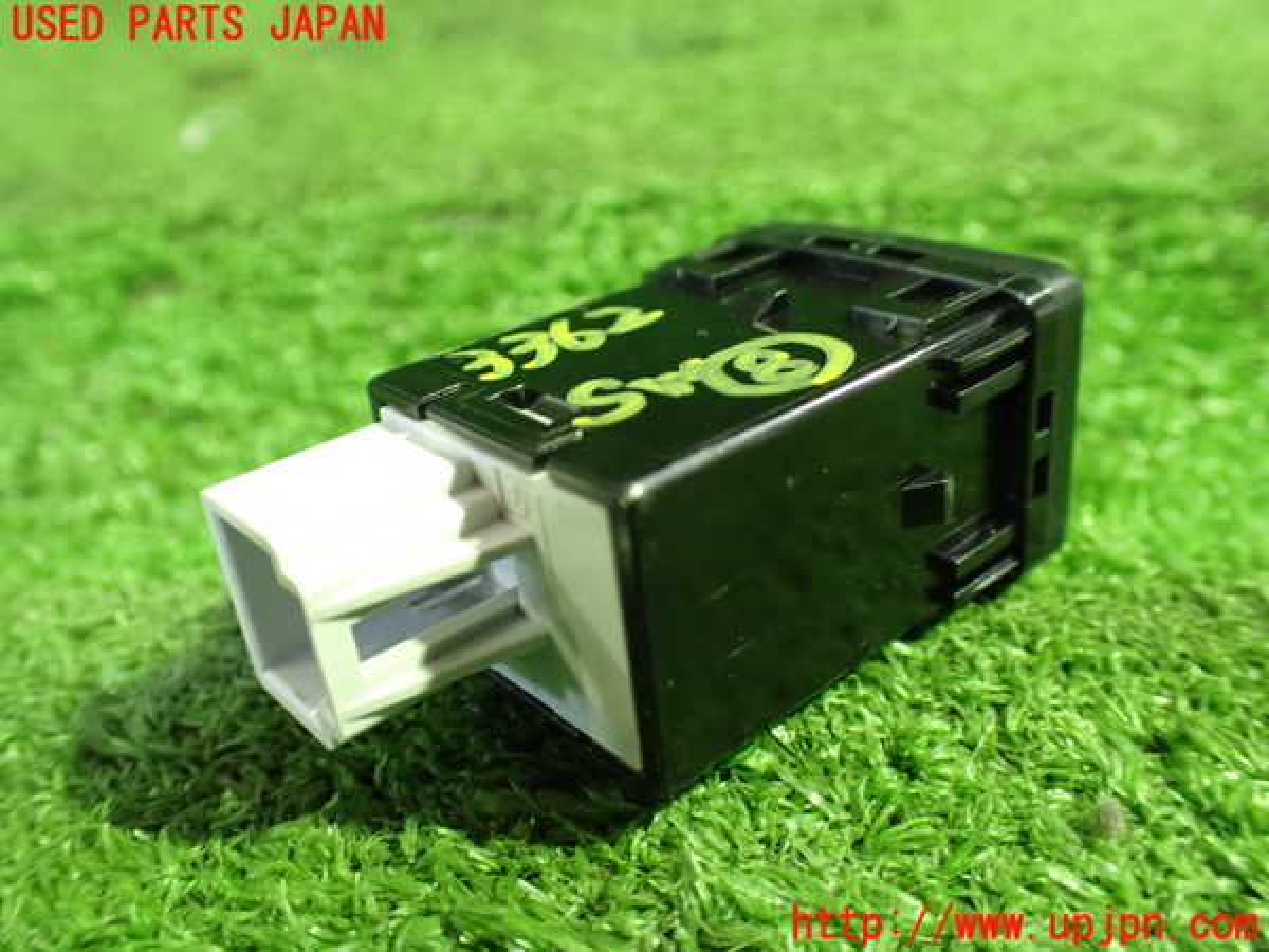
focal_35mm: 30
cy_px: 476
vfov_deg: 46.8
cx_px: 634
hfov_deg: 60.0
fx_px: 1100
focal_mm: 5.4
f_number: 2.3
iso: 1250
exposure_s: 1/30
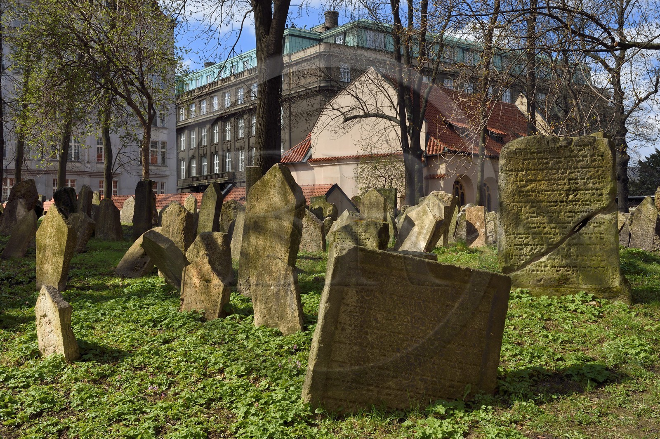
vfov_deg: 35.0
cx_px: 330
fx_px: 696
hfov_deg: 50.7
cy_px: 220
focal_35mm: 38
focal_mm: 38
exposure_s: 1/160
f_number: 20
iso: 400
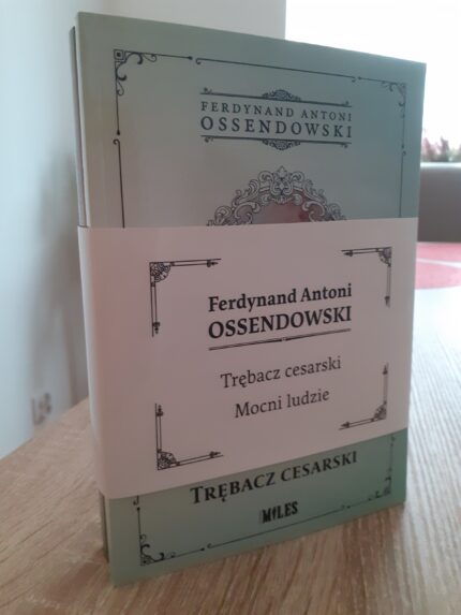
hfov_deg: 51.4
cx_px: 230
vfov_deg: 65.3
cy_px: 308
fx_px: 479
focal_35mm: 27
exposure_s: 1/25
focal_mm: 3.6
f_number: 1.9
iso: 250
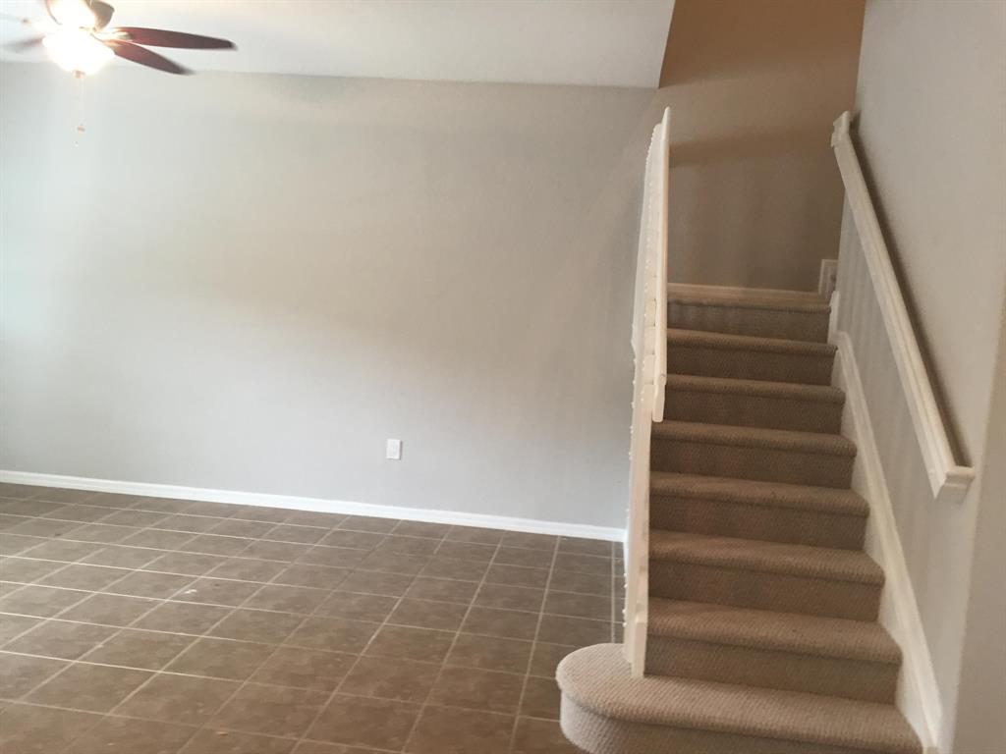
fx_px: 843
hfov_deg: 61.7
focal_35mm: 29
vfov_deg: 48.2
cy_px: 377
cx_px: 503
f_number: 2.2
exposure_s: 1/30
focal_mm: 4.15
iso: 100
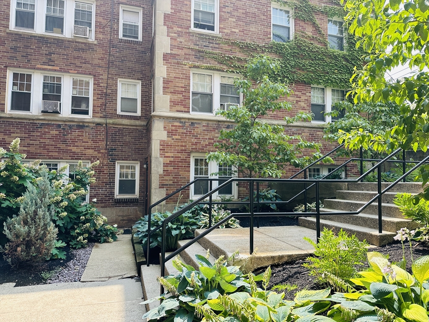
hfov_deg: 71.6
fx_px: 297
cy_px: 161
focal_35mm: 24
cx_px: 214
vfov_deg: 56.8
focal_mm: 6.86
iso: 80
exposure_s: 1/750
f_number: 1.78
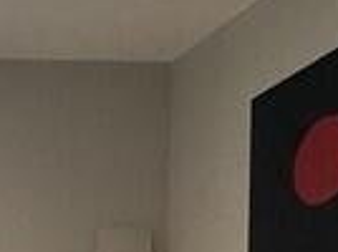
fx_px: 1043
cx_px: -411
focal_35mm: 107
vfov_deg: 12.2
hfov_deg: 14.2
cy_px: 512
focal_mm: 2.22
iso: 40
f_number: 2.2
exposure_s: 1/167
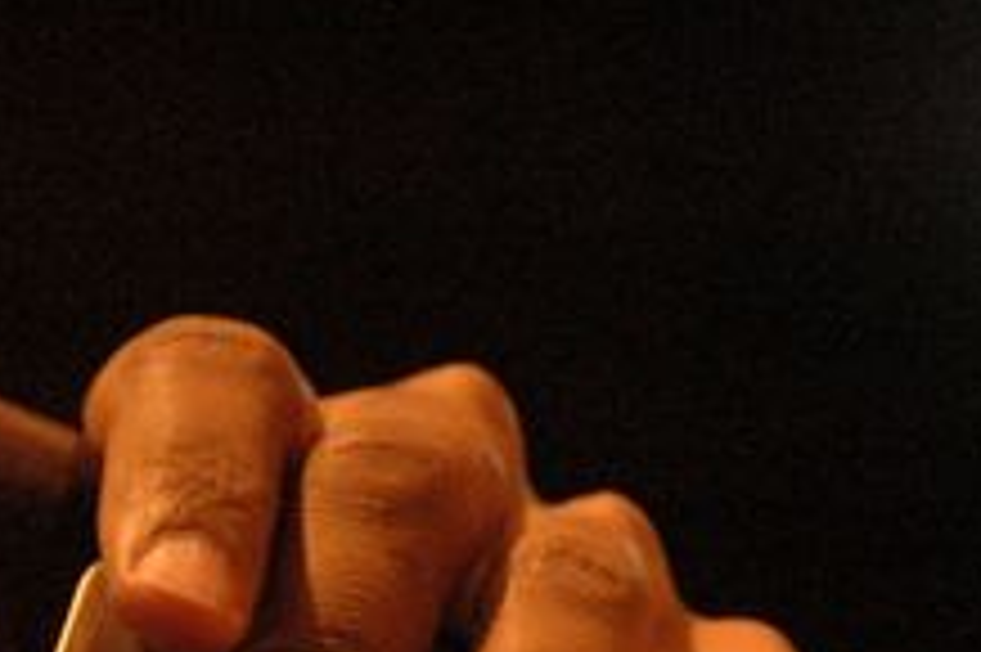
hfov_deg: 9.3
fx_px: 6018
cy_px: 1048
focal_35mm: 221
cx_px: 61
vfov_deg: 6.1
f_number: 5.6
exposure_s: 1/60
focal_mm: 44
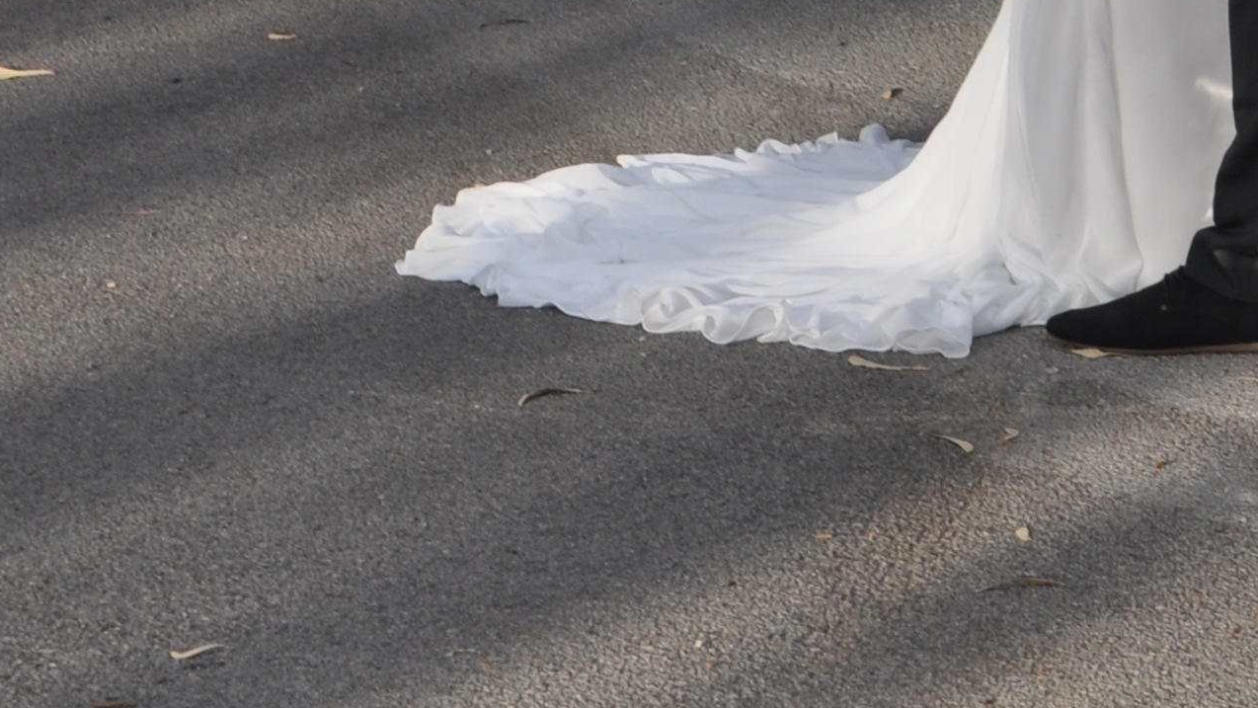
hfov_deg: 12.0
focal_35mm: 169
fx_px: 5638
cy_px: -689
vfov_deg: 6.9
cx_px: 2049
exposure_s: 1/125
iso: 200
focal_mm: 32
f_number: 11
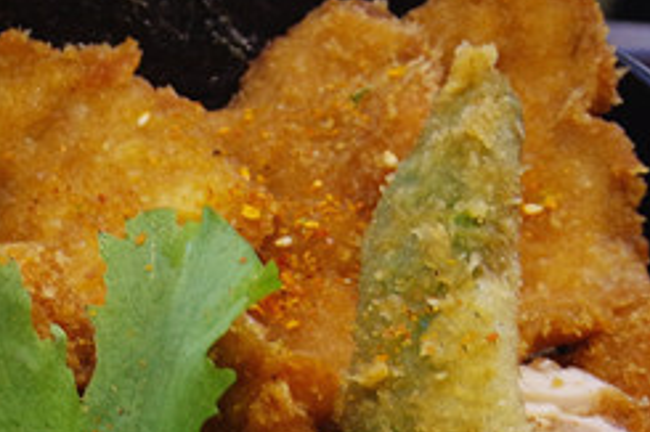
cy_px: 667
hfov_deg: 16.6
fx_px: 2183
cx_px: 16
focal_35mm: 121
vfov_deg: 10.9
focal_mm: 14
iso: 400
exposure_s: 1/20
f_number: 4
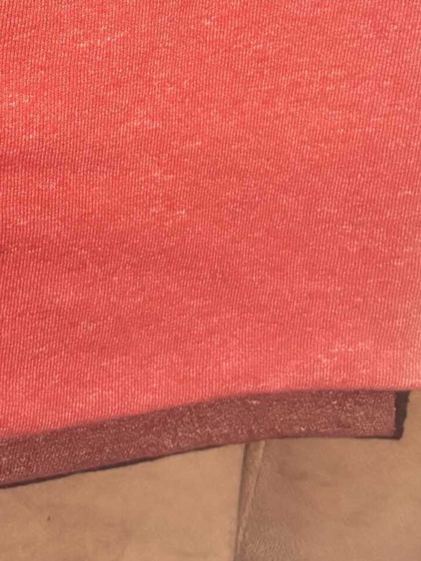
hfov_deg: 19.8
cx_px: -77
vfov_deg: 24.4
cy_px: -164
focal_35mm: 70
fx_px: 1135
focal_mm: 5.96
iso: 320
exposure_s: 1/60
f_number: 1.6
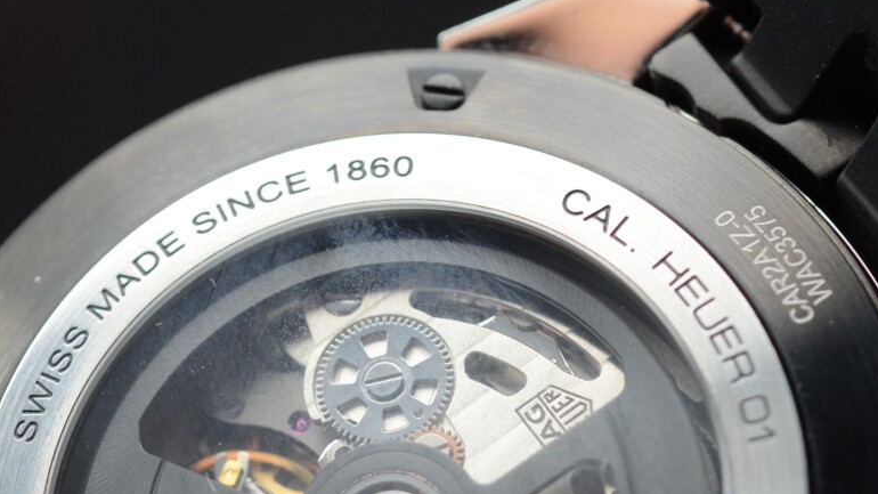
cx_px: 431
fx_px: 3981
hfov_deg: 12.6
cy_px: 499
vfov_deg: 7.1
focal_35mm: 171
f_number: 5.6
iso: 800
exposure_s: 1/160
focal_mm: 60
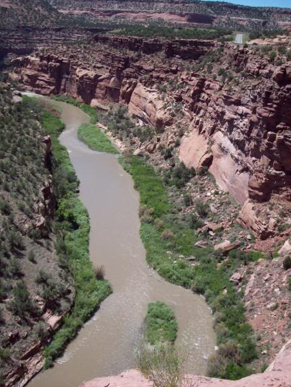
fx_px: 437
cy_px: 186
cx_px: 151
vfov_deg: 47.8
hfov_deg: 36.8
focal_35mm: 39
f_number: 5.6
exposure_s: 1/349
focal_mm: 6.2
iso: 80
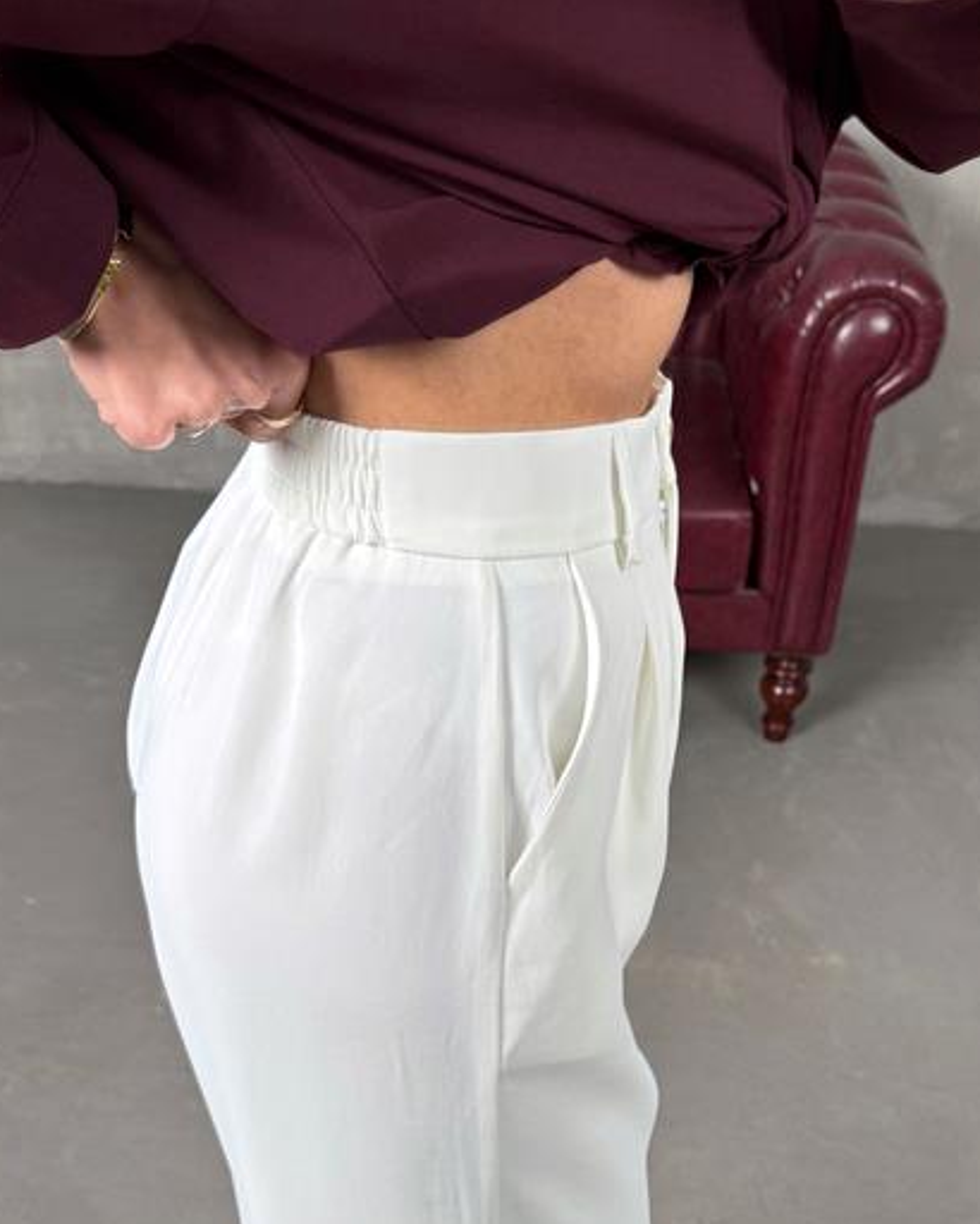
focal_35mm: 43
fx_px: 1558
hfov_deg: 34.9
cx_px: 520
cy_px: 925
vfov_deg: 41.6
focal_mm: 6.76
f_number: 1.78
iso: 100
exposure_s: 1/121
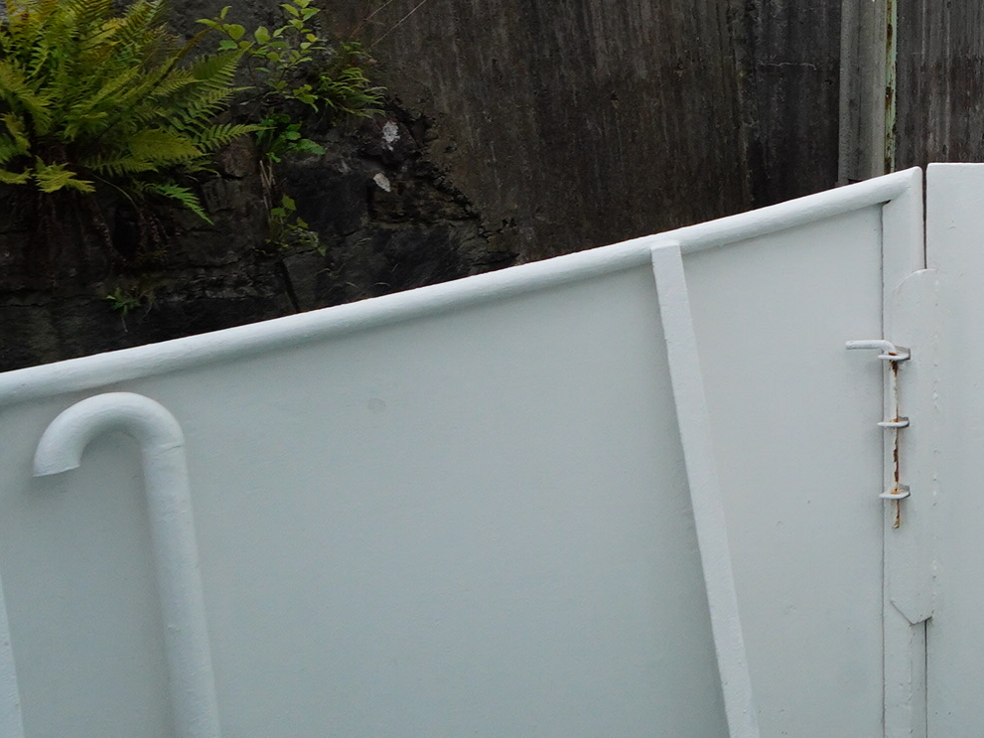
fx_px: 1990
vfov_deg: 20.1
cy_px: -63
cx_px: 1392
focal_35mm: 70
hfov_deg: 23.4
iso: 1600
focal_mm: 24
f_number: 8
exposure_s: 1/2500
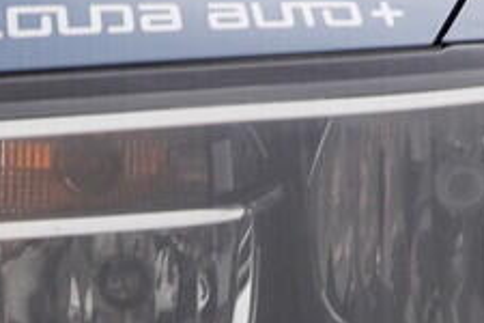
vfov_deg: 5.8
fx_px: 3092
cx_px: 669
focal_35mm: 230
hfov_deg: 8.8
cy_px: 622
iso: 125
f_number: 4
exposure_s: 1/80
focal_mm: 24
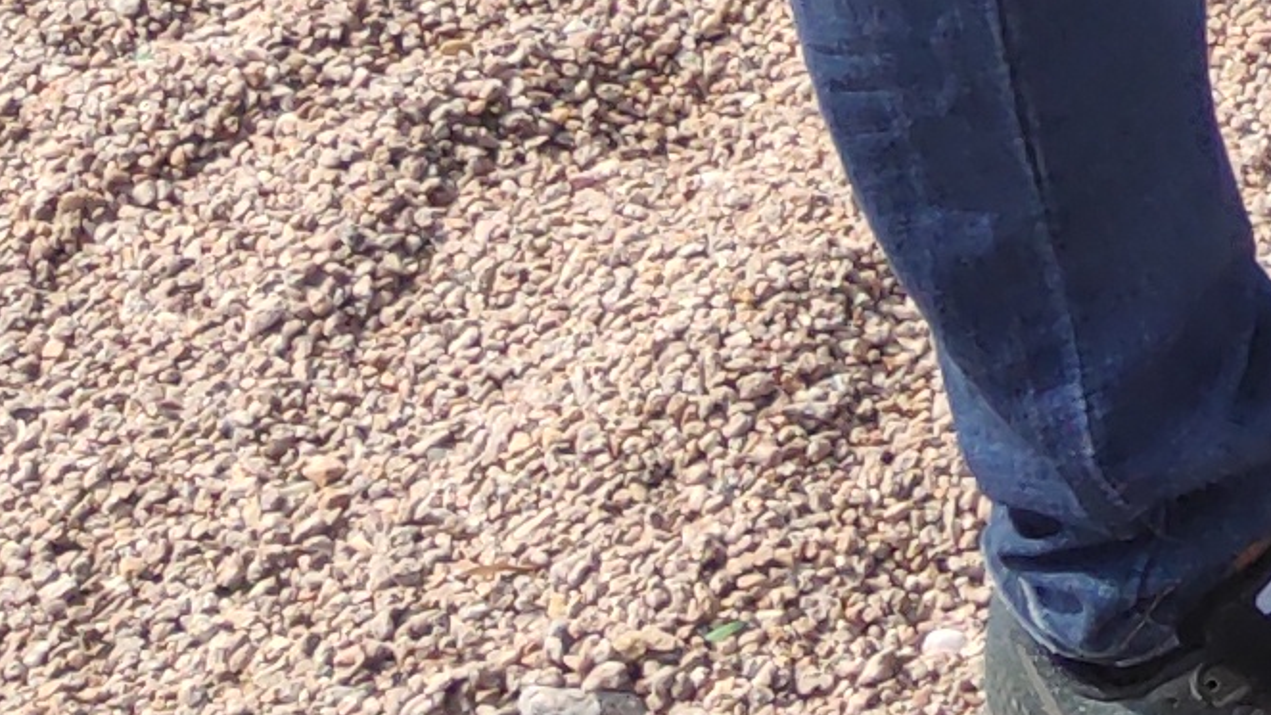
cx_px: 3154
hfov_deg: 9.8
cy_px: -1284
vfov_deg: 5.9
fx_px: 6471
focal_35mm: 192
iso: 50
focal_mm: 4.27
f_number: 1.8
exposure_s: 1/2279
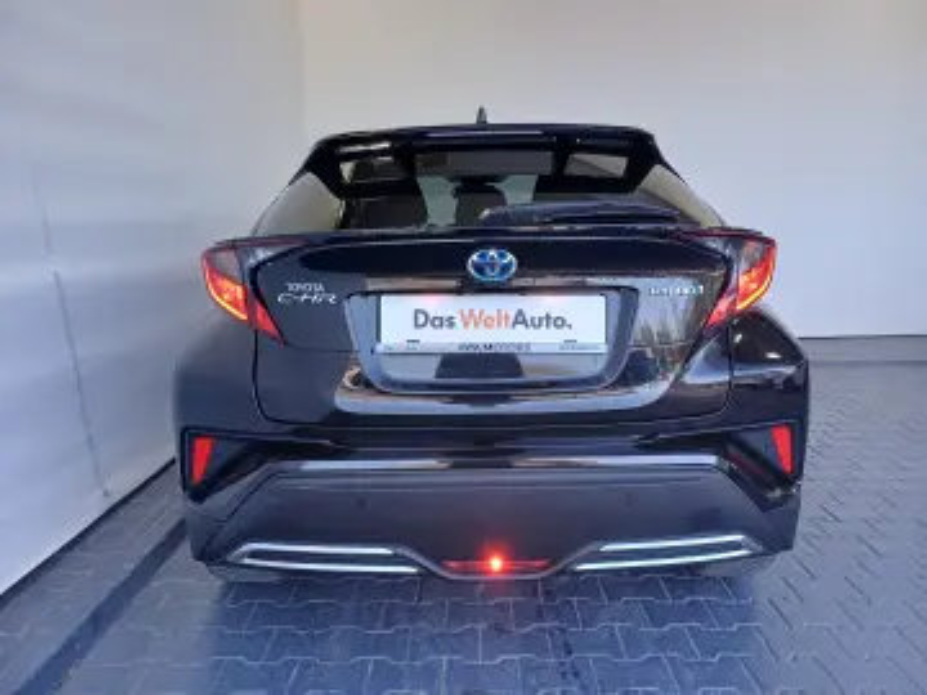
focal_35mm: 25
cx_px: 464
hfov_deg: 69.4
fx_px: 669
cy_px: 348
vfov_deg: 54.9
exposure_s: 1/100
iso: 64
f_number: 1.8
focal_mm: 4.65
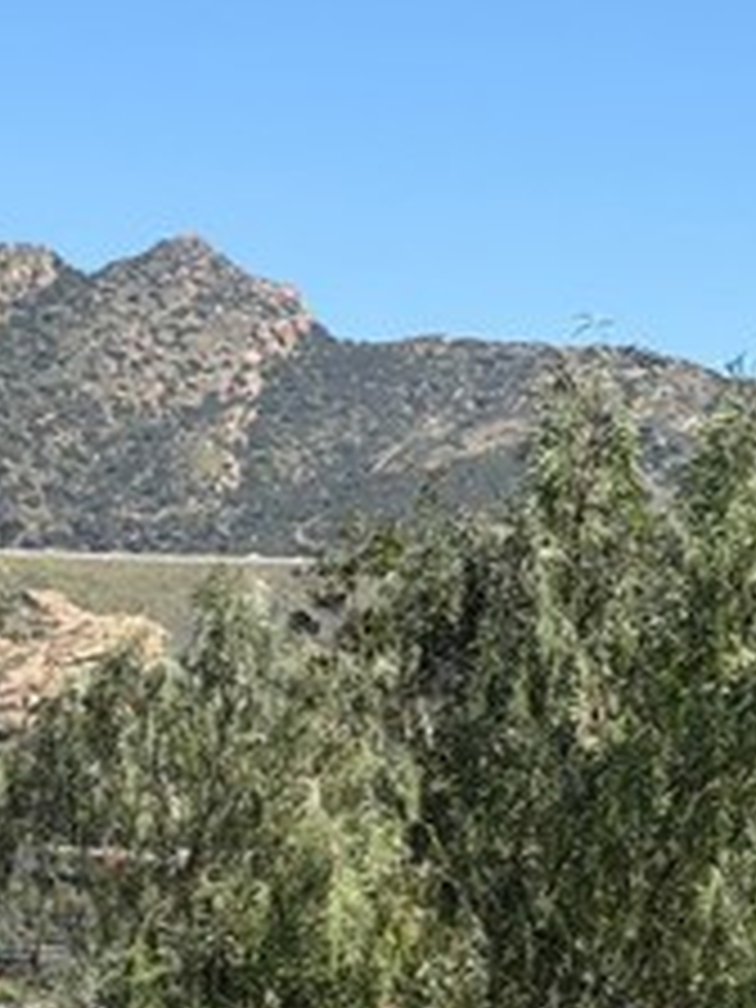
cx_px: -162
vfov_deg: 14.3
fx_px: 3989
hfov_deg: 10.6
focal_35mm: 137
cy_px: 855
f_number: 1.78
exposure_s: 1/3534
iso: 64
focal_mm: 6.76
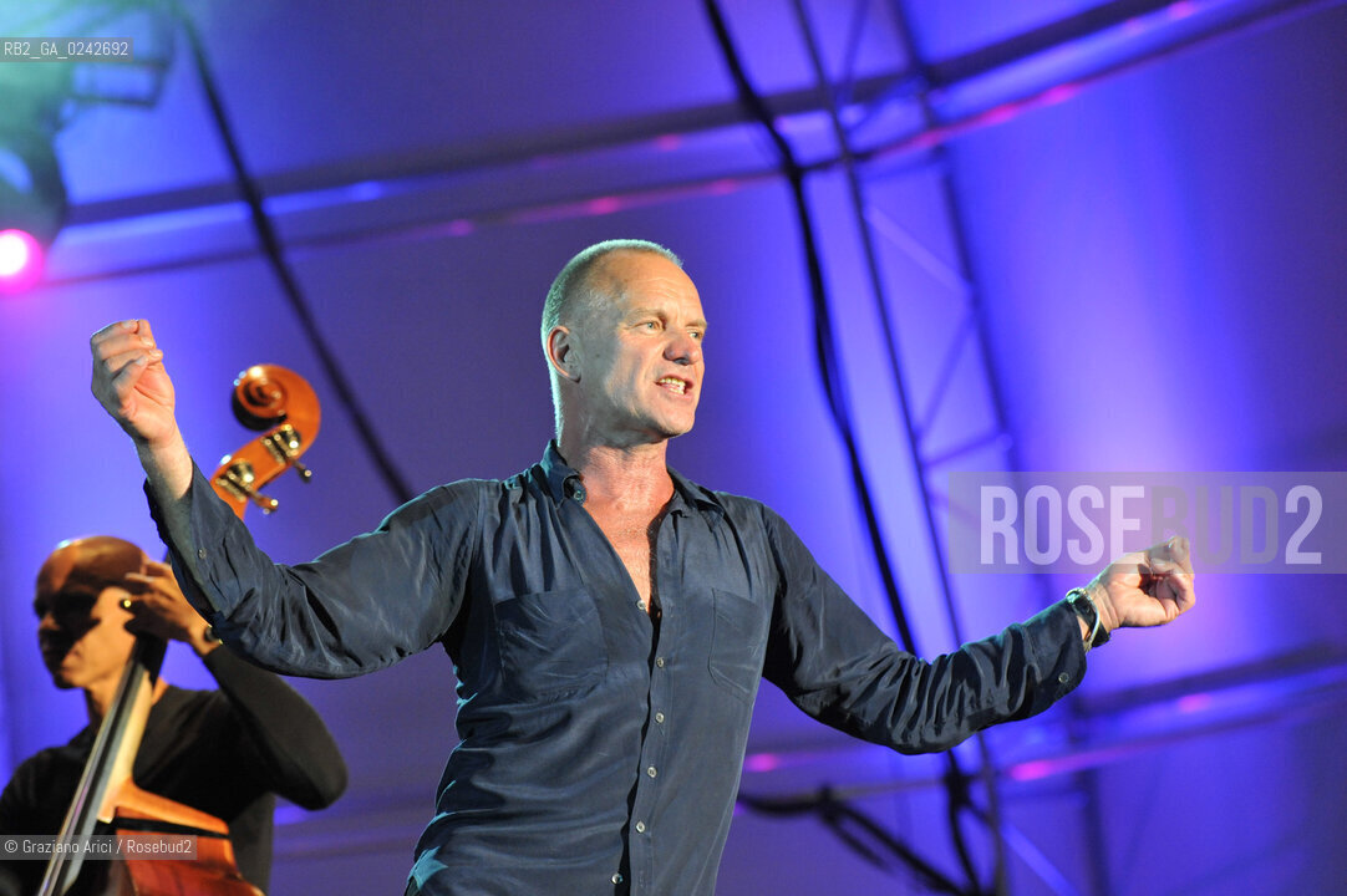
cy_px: 448
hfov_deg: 18.6
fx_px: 4113
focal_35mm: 110
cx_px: 674
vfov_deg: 12.4
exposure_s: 1/250
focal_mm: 110
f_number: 3.5
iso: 3200
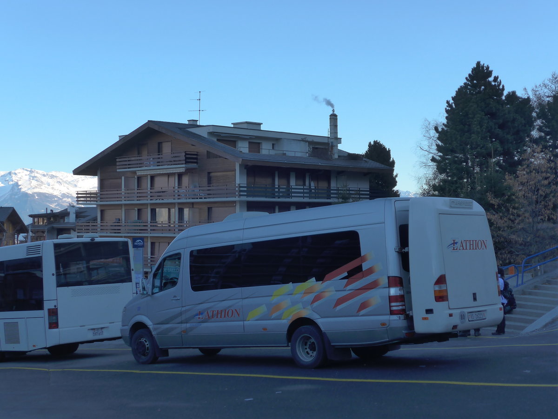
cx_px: 279
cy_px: 210
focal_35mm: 55
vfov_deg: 26.6
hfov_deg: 34.9
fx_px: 887
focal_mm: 11.3
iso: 160
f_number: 3.4
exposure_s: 1/640
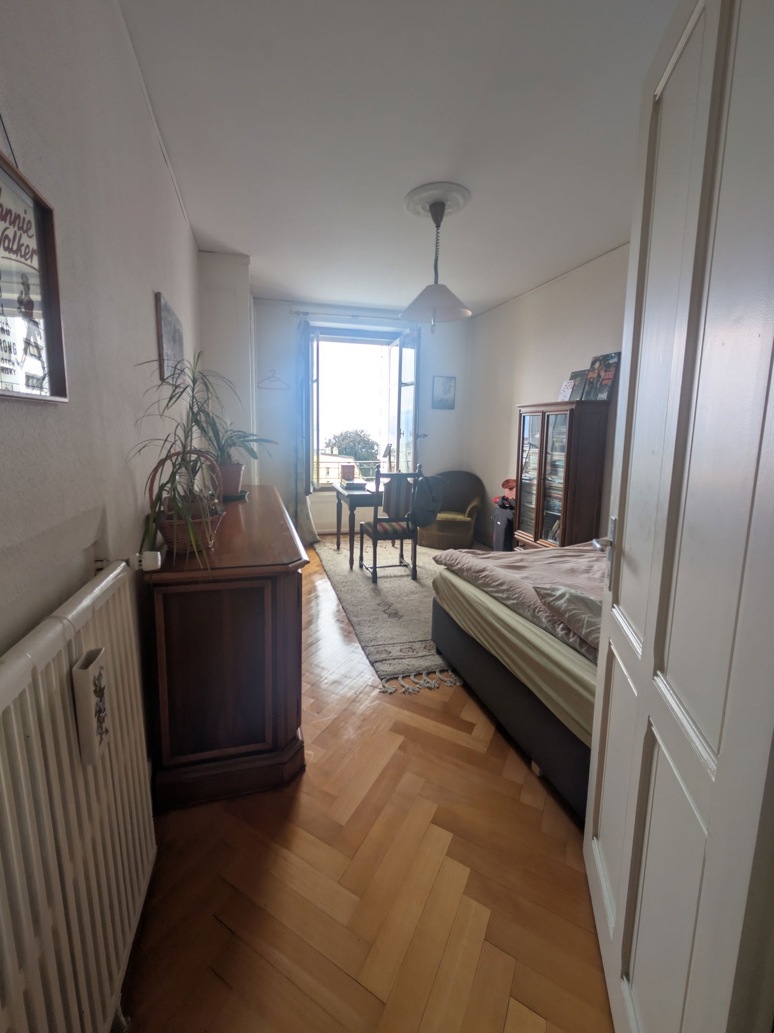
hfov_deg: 89.8
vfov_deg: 106.1
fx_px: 388
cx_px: 360
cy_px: 490
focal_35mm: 13
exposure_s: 1/221
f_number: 1.7
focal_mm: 2.02
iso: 51
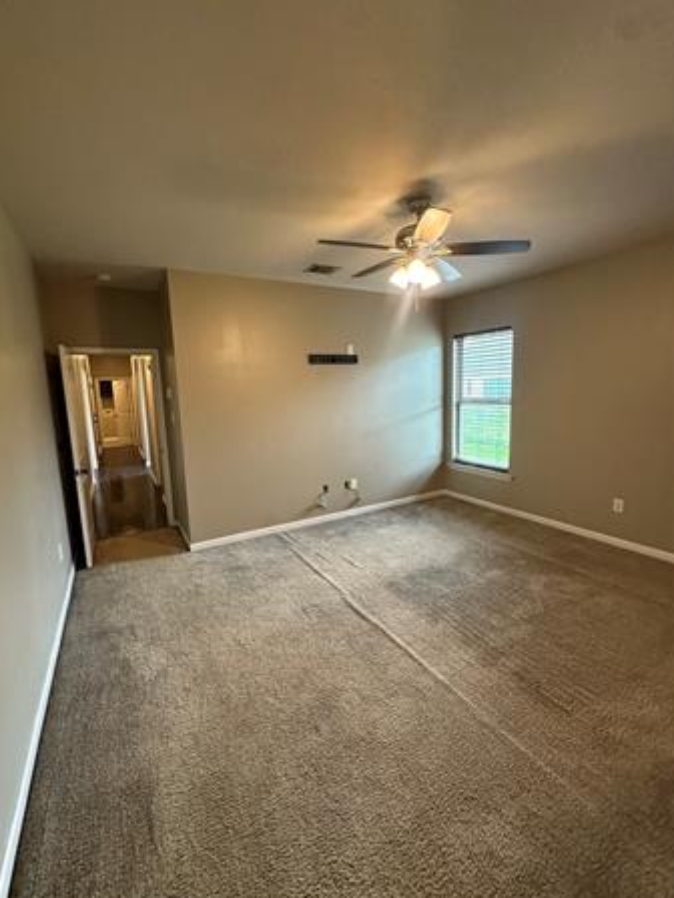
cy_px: 443
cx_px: 327
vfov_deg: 98.2
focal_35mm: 15
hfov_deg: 81.7
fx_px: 389
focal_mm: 2.22
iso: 250
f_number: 2.2
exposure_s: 1/60
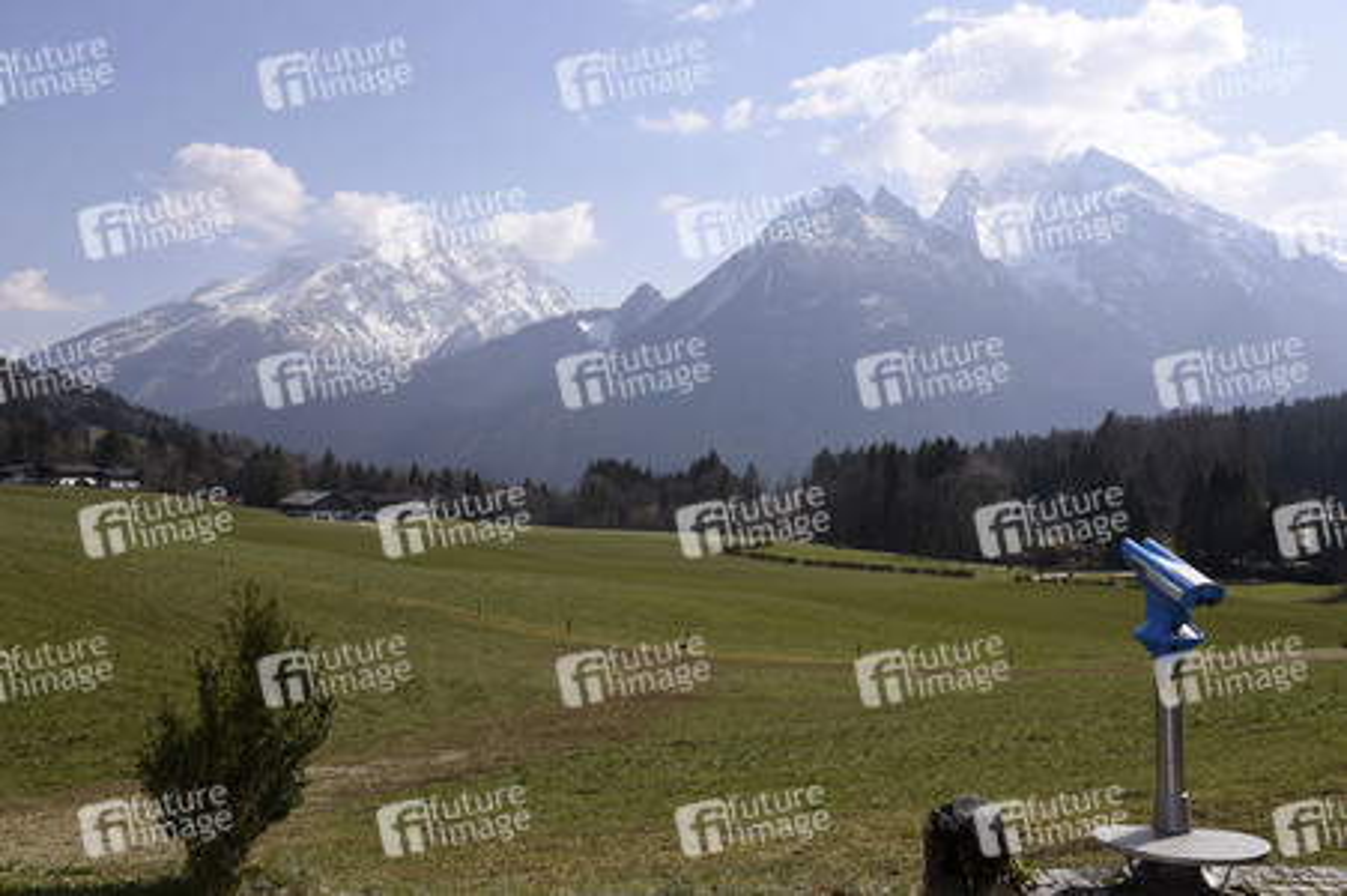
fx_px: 1159
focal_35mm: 31
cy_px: 448
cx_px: 674
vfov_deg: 42.3
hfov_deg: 60.3
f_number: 11
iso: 100
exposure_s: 1/160
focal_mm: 31
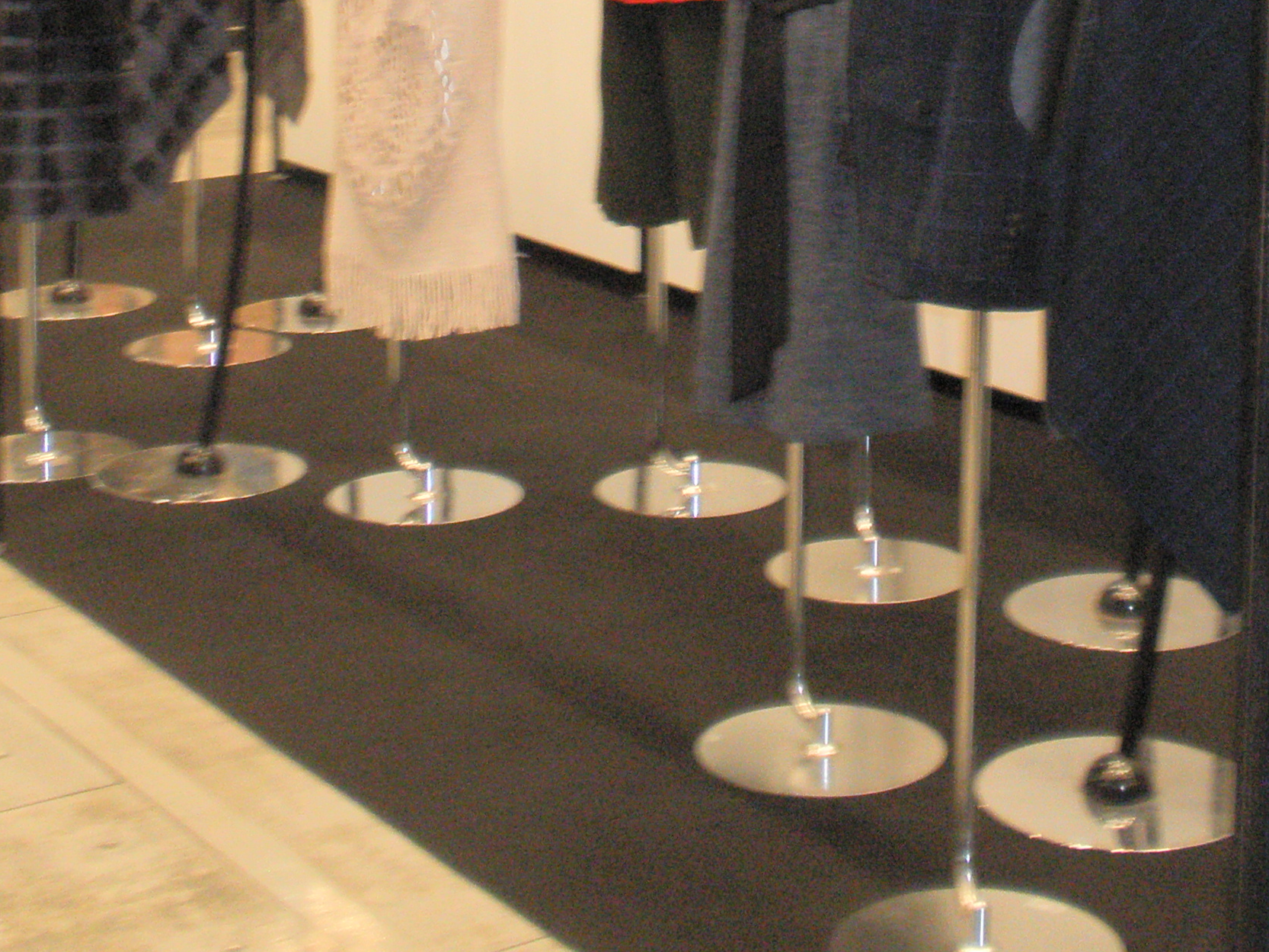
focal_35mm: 81
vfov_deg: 17.7
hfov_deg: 24.0
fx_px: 2970
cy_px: -59
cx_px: 839
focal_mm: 6.6
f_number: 3.5
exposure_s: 1/30
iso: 125
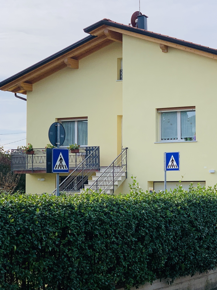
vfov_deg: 23.6
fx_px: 694
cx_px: 161
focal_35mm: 83
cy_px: 134
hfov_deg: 17.7
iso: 16
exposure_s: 1/1261
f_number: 2.4
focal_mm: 6
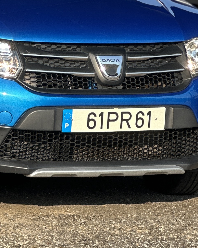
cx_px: -23
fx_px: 1823
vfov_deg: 7.7
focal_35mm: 249
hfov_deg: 6.2
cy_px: -17
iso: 25
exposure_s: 1/165
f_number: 2.8
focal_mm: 9
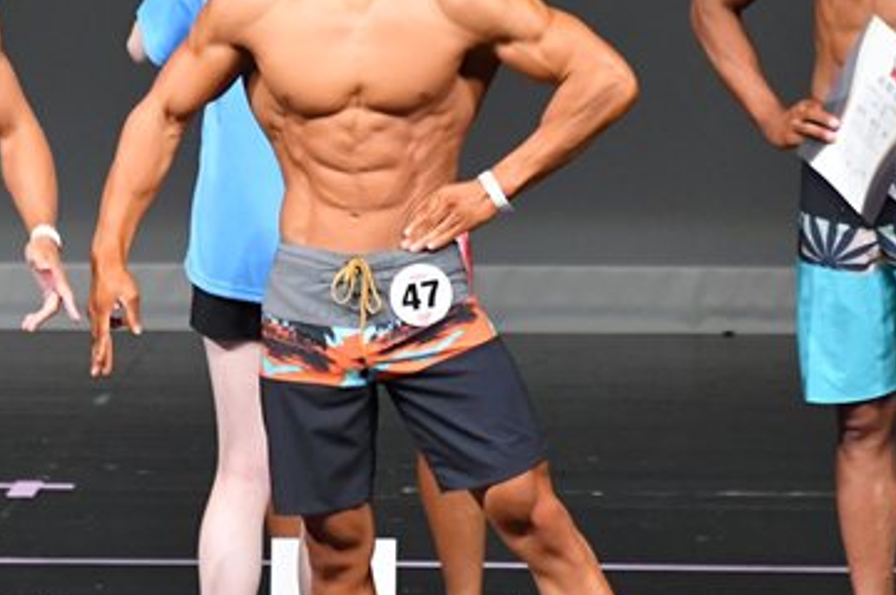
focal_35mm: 679
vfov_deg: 2.0
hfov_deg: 3.0
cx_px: 98
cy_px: 276
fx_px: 16877
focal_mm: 210
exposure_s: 1/400
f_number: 5.6
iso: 4000
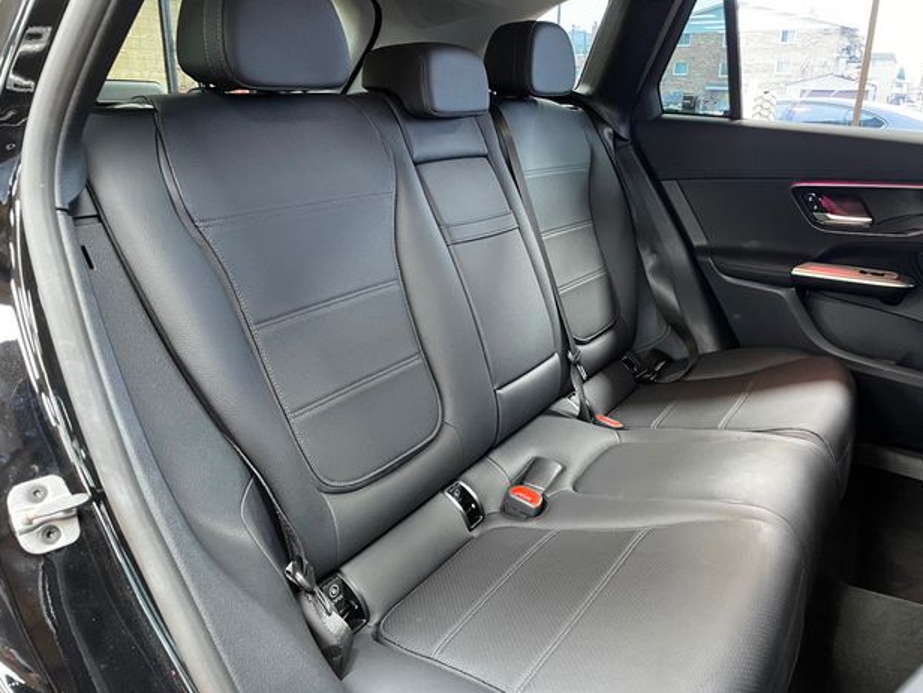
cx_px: 476
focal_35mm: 27
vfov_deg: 51.3
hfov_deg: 65.3
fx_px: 720
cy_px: 358
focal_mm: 4.2
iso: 500
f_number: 1.6
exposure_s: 1/30
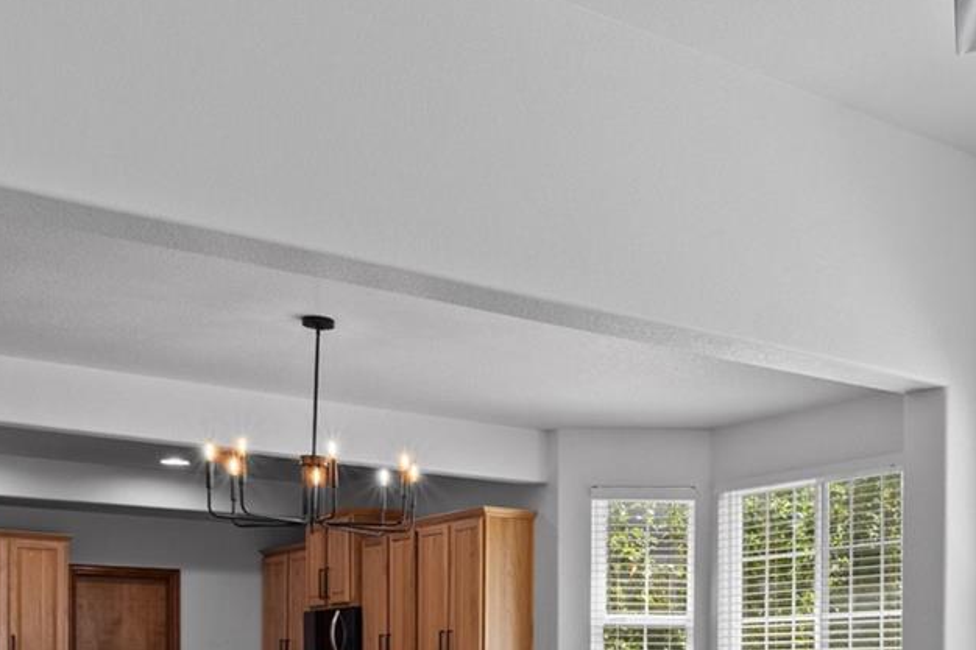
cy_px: 720
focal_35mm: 46
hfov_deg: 40.0
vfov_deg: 26.8
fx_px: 1247
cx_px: 853
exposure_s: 1/15
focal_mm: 12
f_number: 9.5
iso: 200
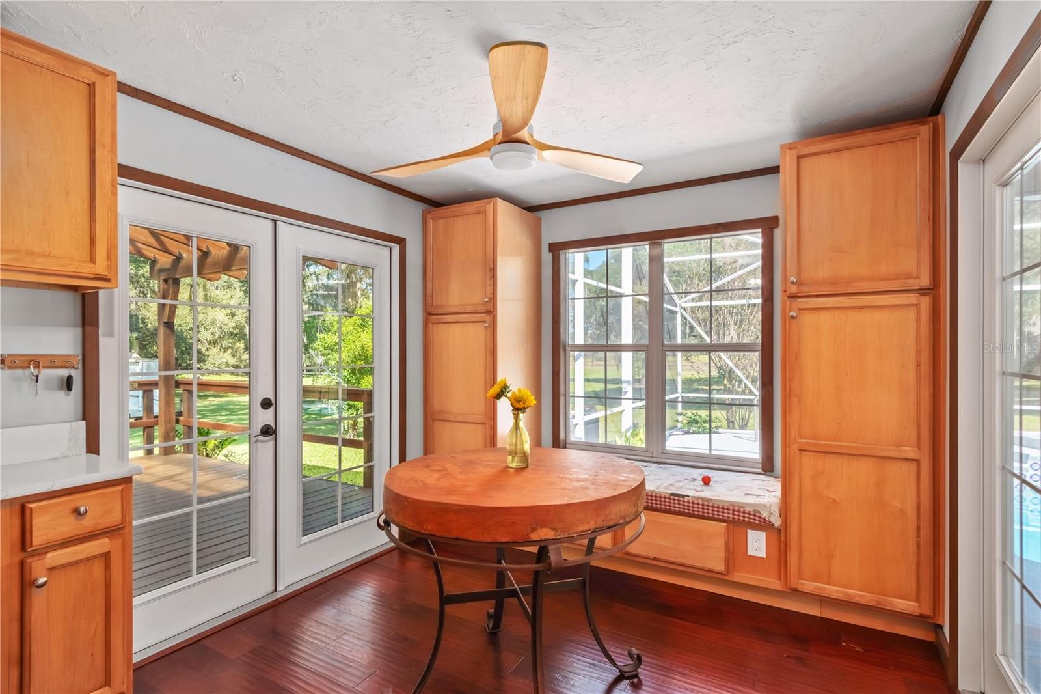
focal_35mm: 16
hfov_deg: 95.0
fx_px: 477
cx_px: 520
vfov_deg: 72.0
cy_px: 347
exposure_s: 1/20
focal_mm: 11
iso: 250
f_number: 9
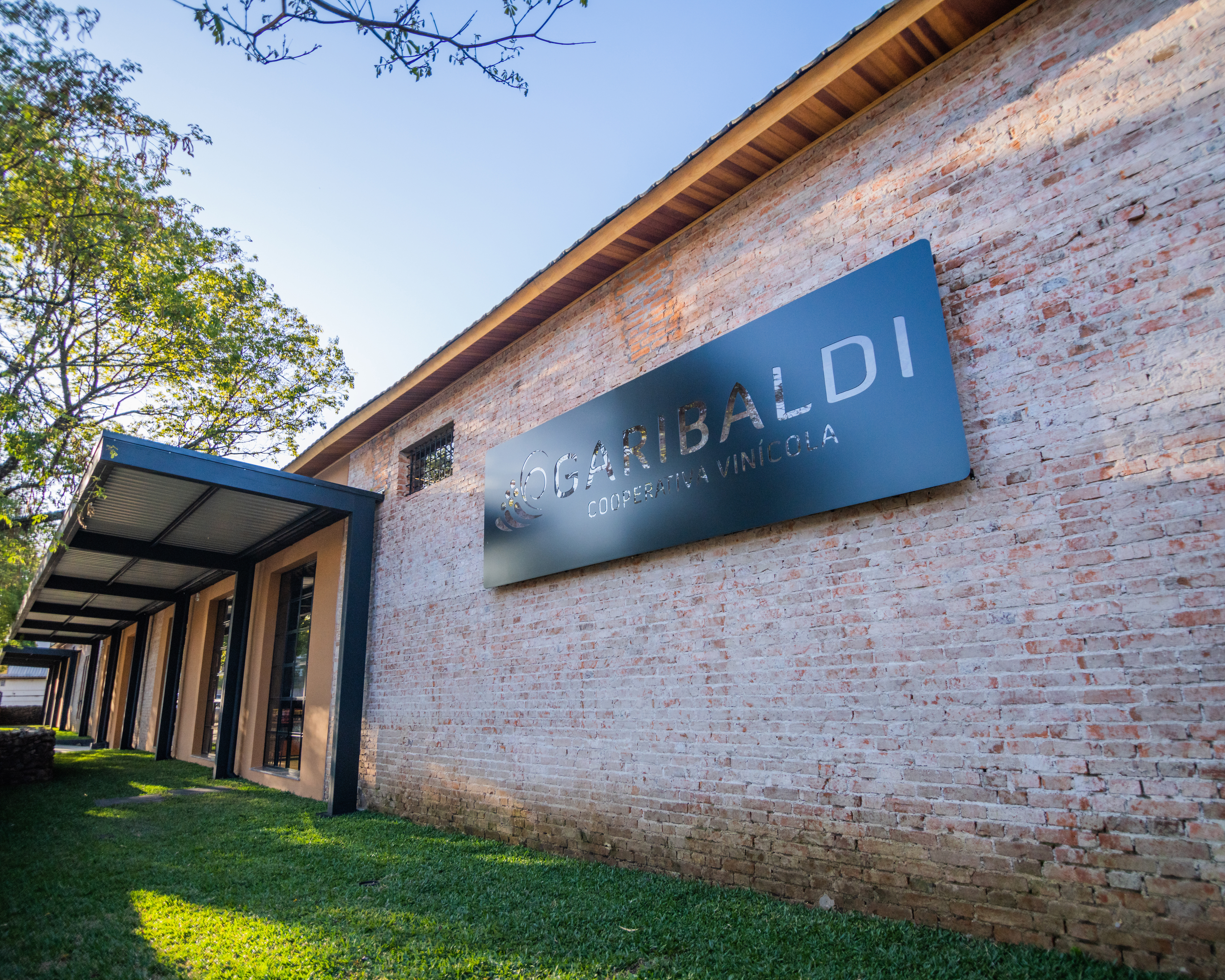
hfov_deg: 83.3
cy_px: 505
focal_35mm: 19
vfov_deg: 70.8
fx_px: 689
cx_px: 605
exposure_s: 1/2000
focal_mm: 16
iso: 800
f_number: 2.8
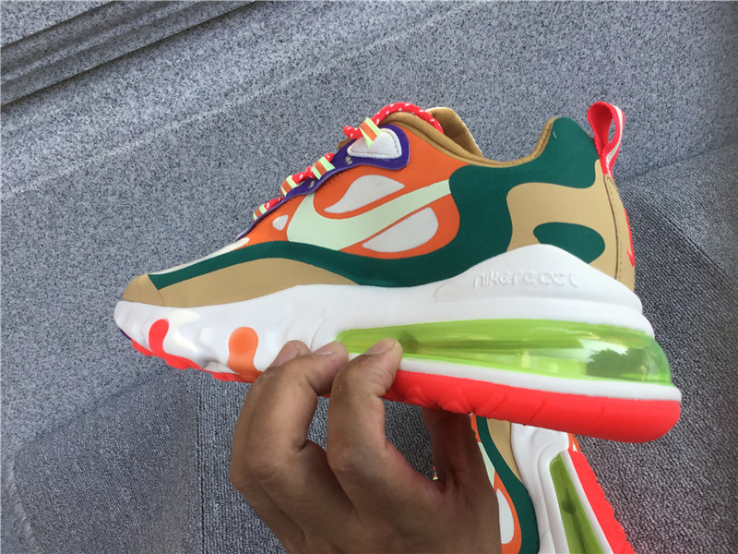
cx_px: 369
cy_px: 277
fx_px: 661
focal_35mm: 31
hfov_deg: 58.4
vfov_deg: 45.4
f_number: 2.4
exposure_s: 1/416
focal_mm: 3.3
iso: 25
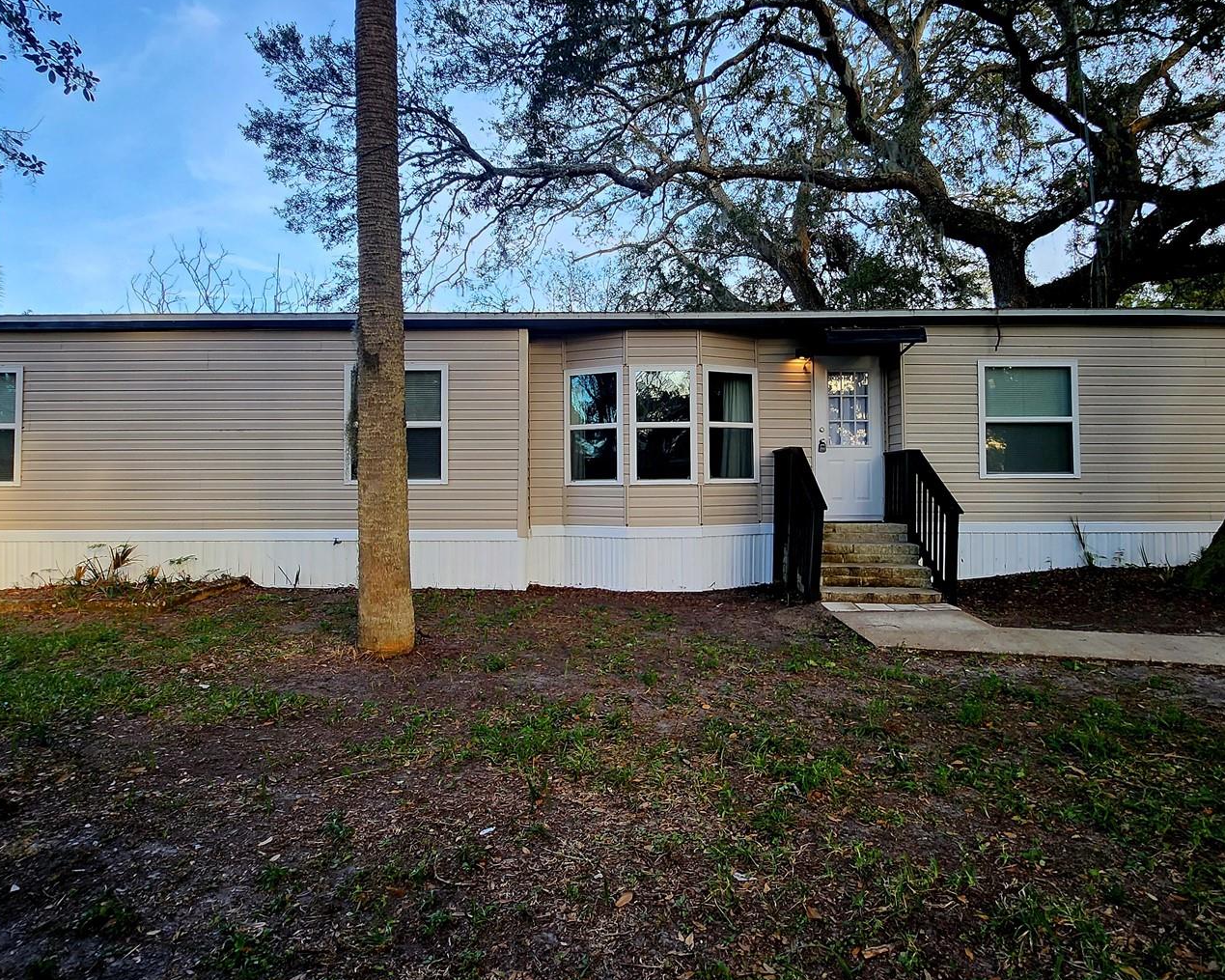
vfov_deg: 80.4
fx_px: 580
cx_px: 626
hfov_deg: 93.1
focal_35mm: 16
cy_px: 481
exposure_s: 1/120
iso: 40
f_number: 2.2
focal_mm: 1.7
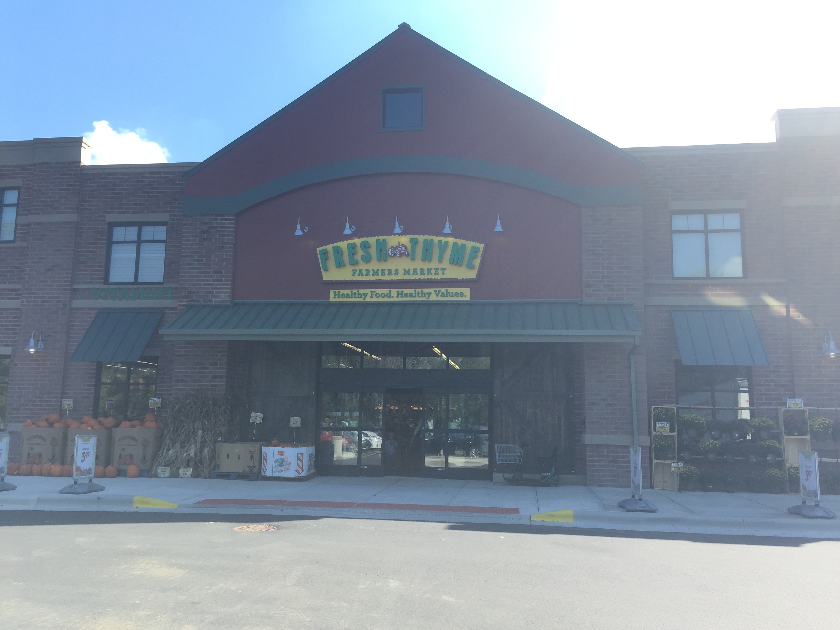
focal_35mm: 29
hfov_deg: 61.7
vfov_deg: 48.2
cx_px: 420
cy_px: 315
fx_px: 704
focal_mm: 4.15
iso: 32
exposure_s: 1/599
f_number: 2.2
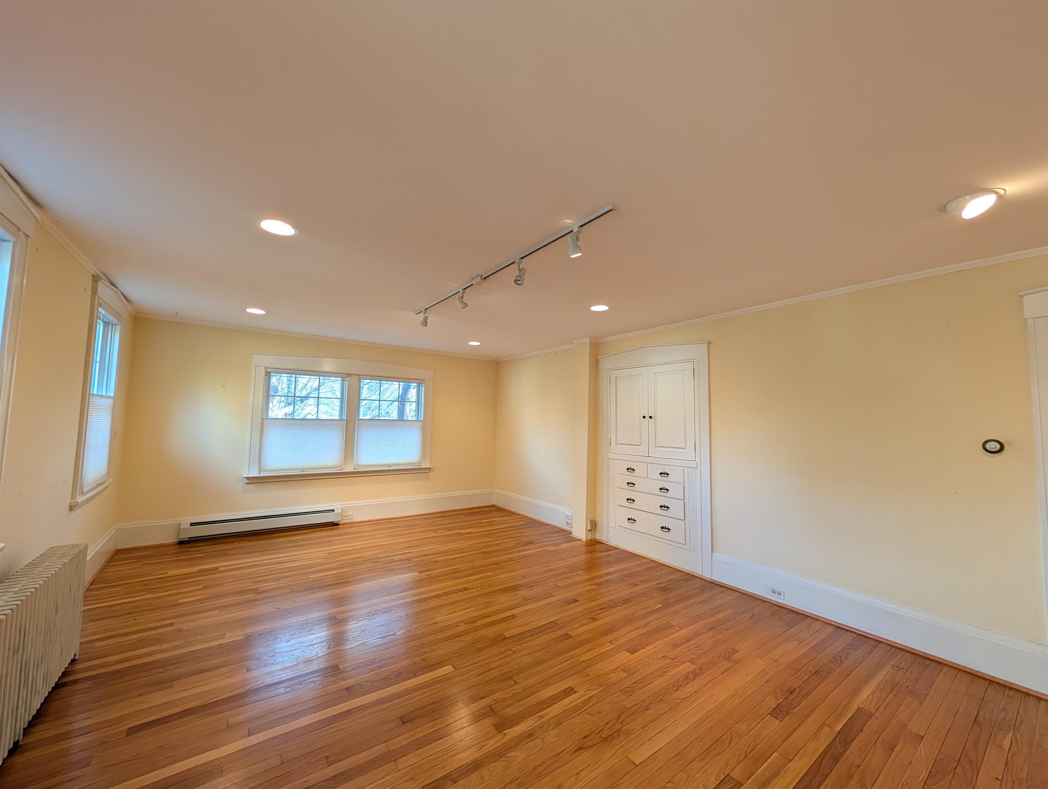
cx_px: 524
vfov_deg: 94.6
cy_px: 394
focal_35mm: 12
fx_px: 364
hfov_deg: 110.5
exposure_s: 1/60
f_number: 1.7
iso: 90
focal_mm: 2.02
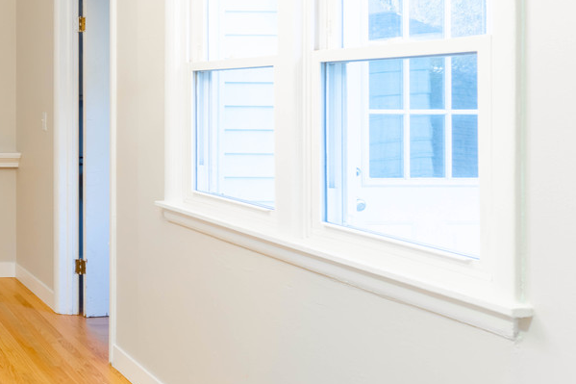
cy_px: 100
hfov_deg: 32.9
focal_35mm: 46
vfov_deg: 28.8
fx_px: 736
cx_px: -157
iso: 125
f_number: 4.5
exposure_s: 1/50
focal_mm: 17
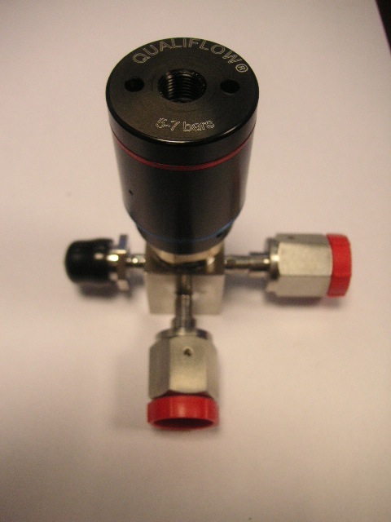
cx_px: 196
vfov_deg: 50.1
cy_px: 261
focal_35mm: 37
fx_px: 557
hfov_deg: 38.7
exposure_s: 1/45
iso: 100
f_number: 2.8
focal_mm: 6.1
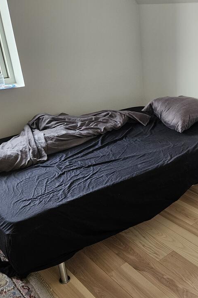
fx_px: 314
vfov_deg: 50.7
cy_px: 161
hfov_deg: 33.4
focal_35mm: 38
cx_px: 175
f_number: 1.8
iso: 200
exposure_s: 1/180
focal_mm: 5.4
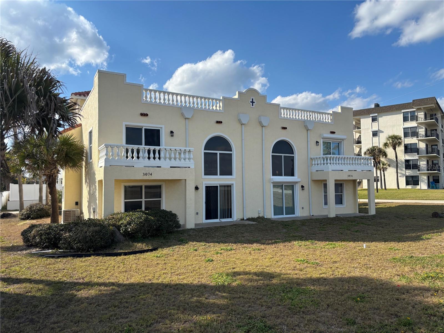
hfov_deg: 67.3
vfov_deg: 53.1
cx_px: 222
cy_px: 166
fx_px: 333
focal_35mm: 26
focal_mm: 5.96
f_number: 1.6
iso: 50
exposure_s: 1/3205
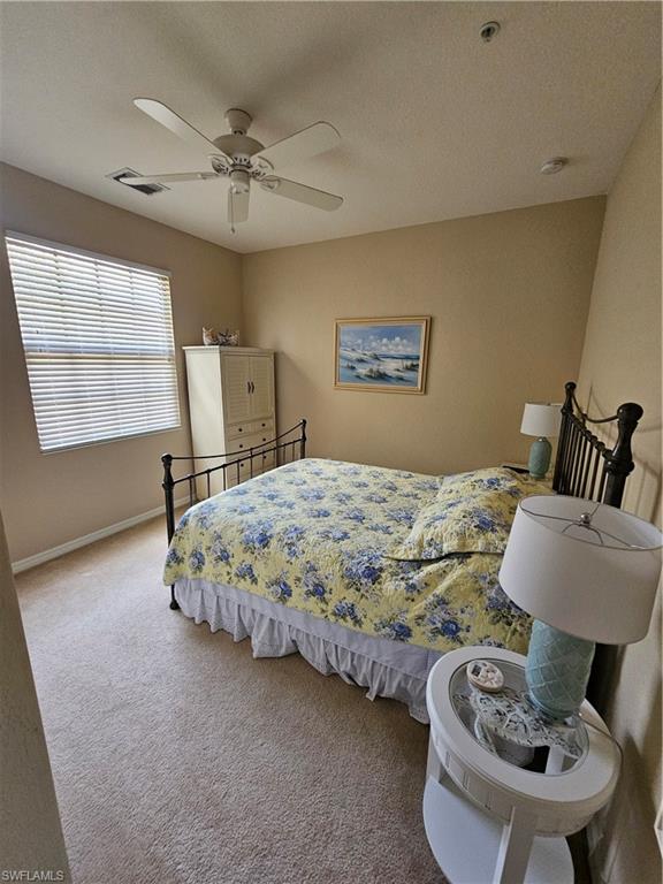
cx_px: 332
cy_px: 442
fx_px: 332
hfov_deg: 89.9
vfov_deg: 106.2
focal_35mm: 13
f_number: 2.2
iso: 320
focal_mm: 2.2
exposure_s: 1/60
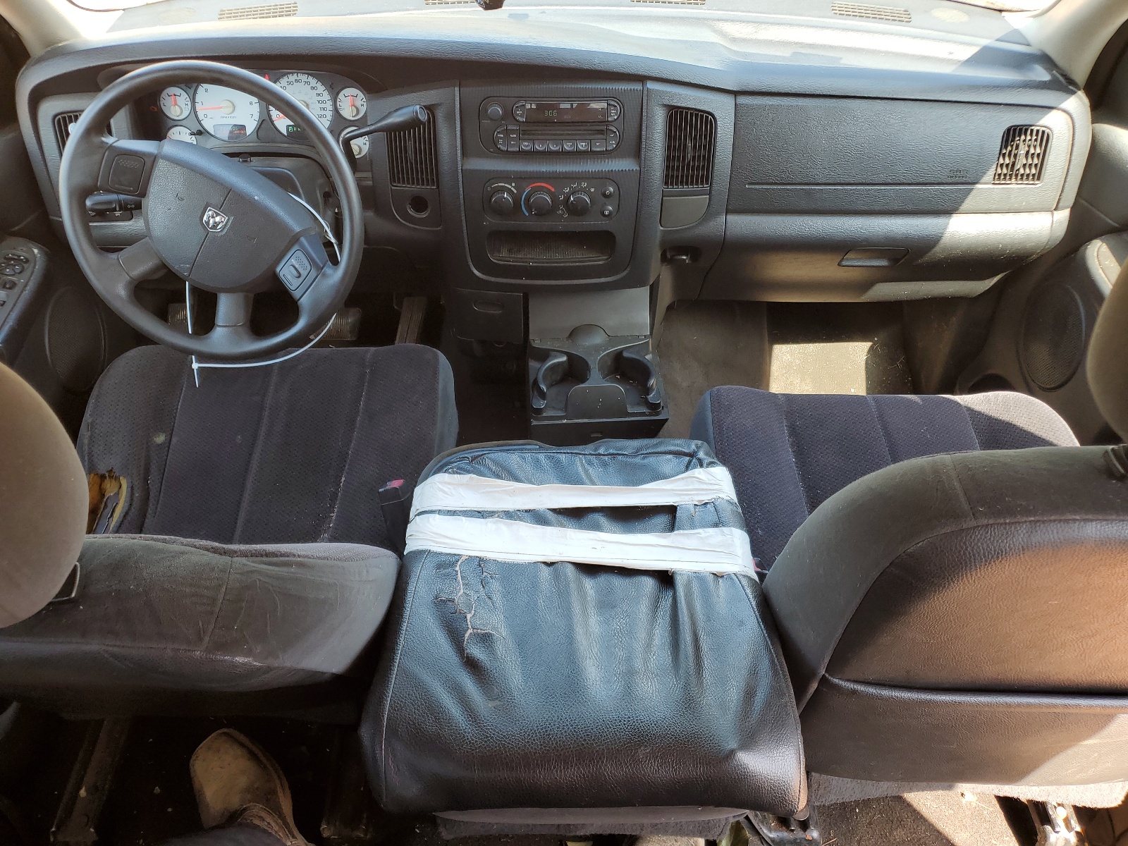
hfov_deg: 67.3
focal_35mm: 26
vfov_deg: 53.1
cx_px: 564
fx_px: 847
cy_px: 423
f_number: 1.5
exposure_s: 1/172
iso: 50
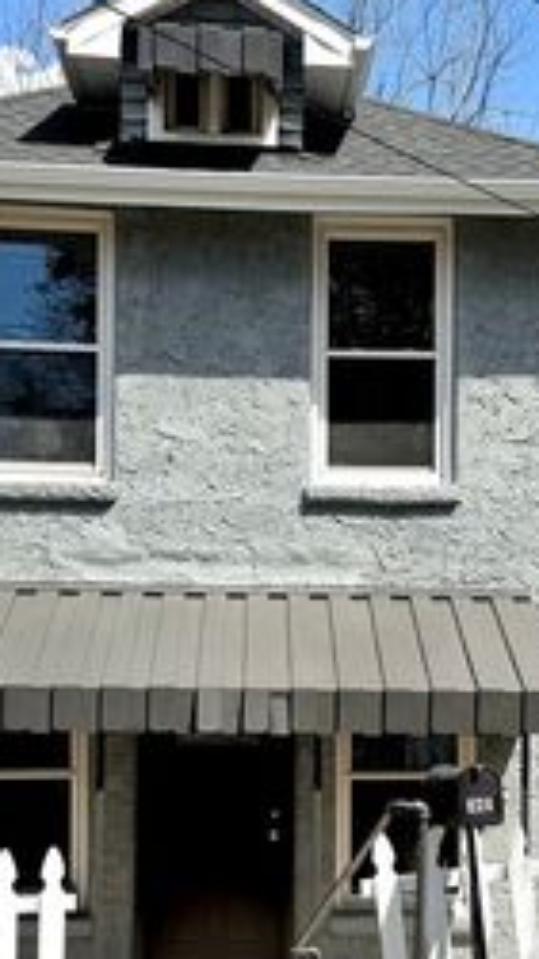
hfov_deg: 23.0
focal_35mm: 52
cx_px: 206
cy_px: 552
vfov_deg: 39.8
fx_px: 1323
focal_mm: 6.76
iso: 80
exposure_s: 1/3953
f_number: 1.78
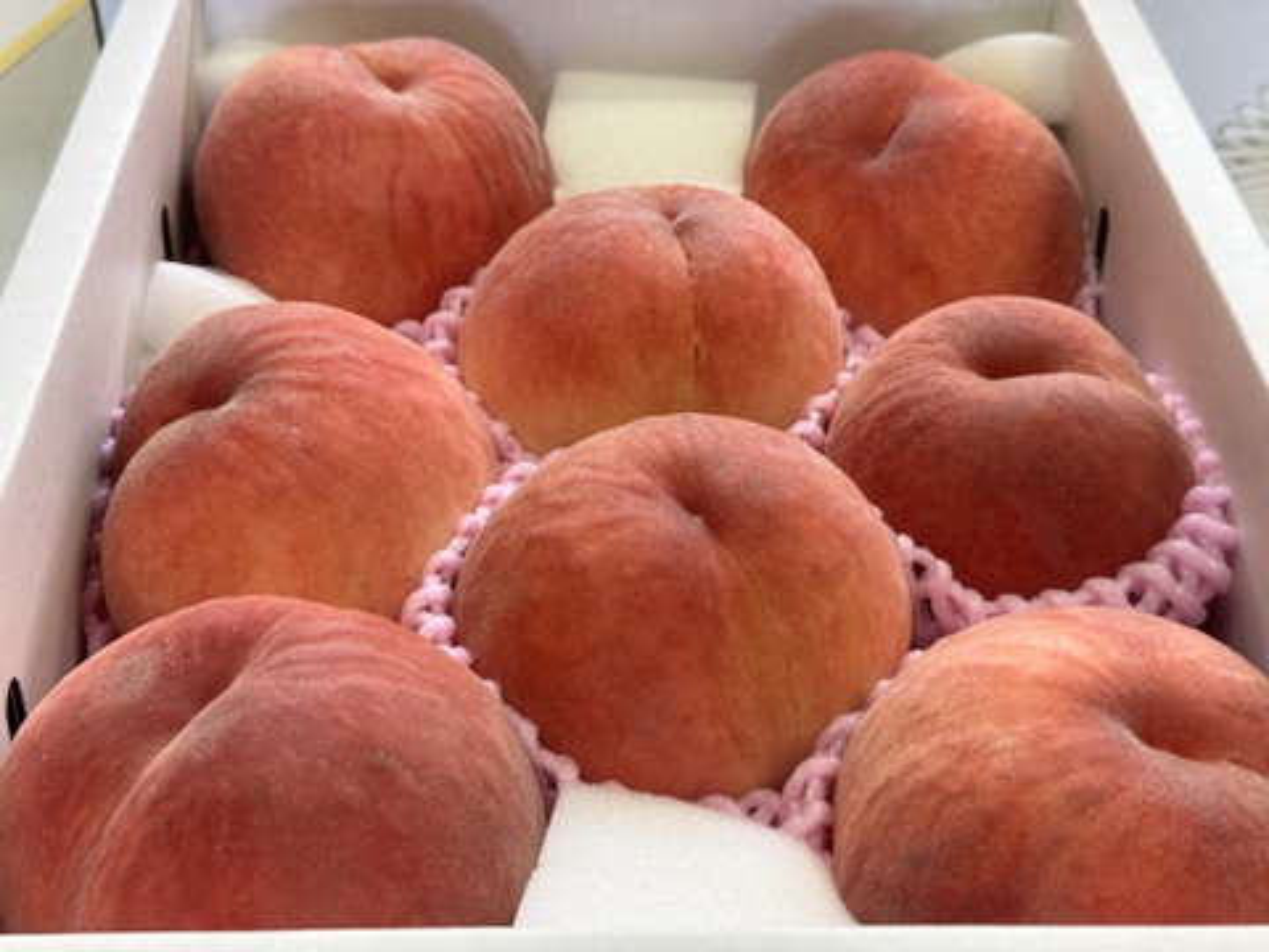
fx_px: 1760
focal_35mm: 48
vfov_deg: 30.3
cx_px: 634
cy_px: 476
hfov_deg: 39.7
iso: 160
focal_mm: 6.76
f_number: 1.78
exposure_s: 1/50
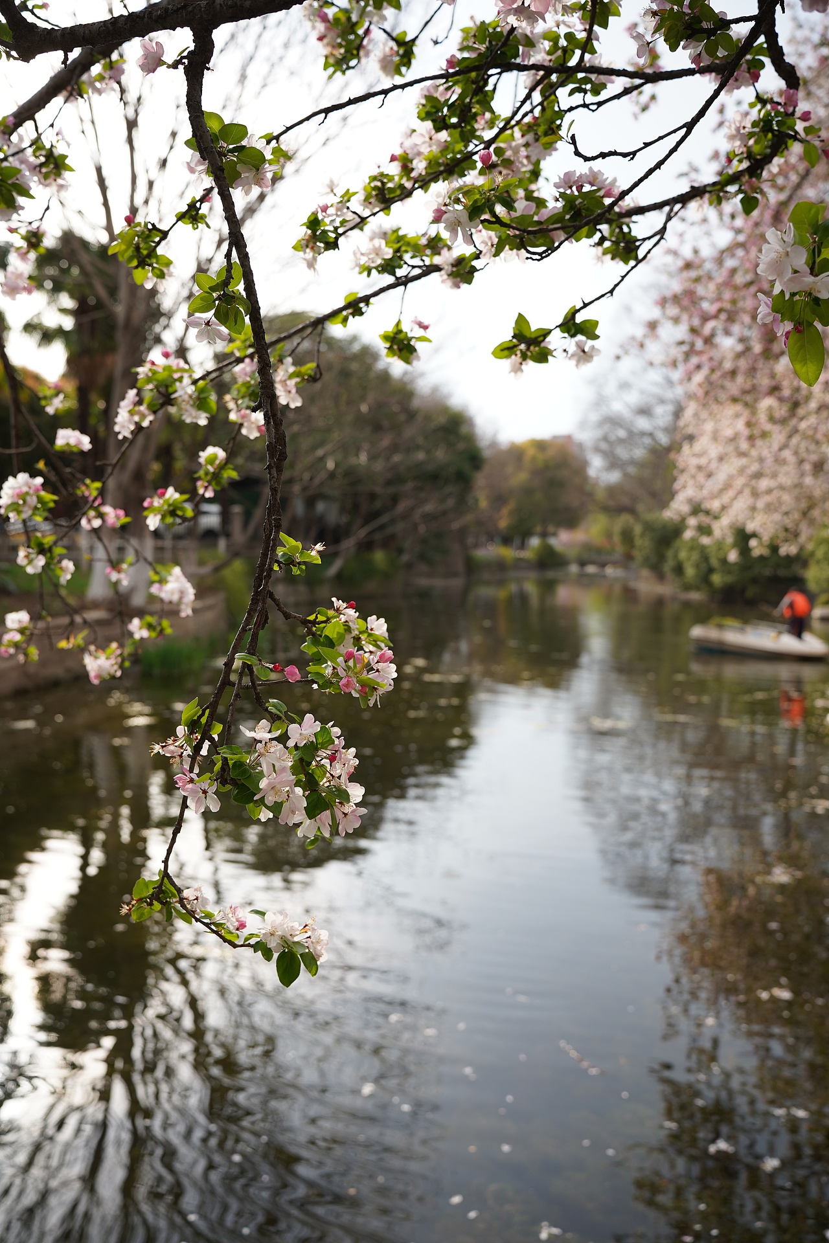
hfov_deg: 42.3
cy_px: 622
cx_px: 414
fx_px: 1071
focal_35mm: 31
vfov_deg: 60.3
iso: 100
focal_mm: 31
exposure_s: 1/400
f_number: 6.3
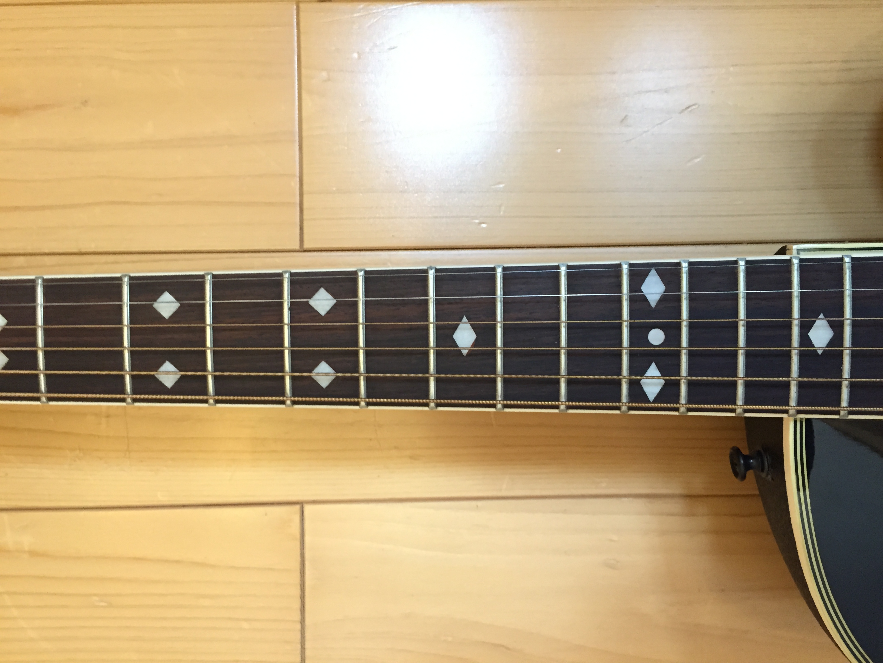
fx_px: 740
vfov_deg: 48.2
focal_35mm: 29
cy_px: 332
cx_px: 442
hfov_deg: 61.7
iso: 200
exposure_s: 1/30
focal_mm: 4.15
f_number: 2.2
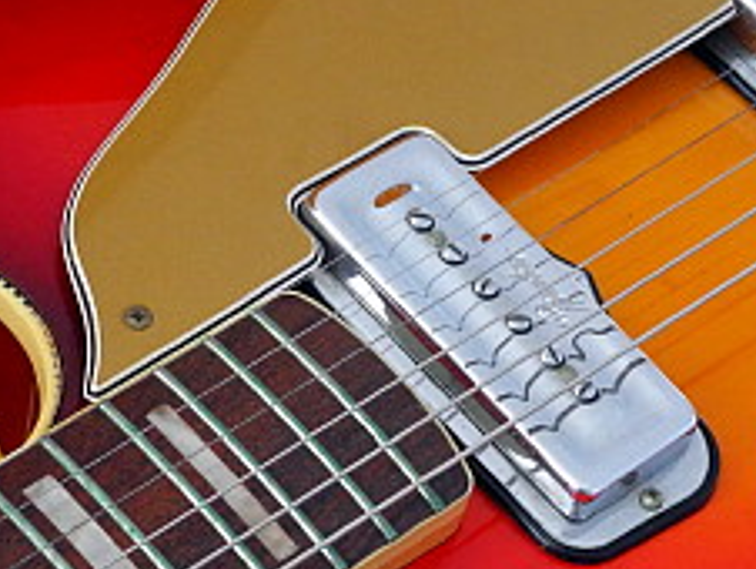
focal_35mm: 146
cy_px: 335
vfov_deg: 10.2
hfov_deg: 13.5
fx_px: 3192
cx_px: 585
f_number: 3.5
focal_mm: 11.8
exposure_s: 1/30
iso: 400
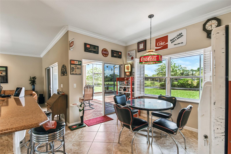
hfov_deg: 100.4
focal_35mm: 15
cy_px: 77
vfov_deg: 77.3
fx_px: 96
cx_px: 116
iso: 100
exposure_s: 1/13
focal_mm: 10
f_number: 7.1
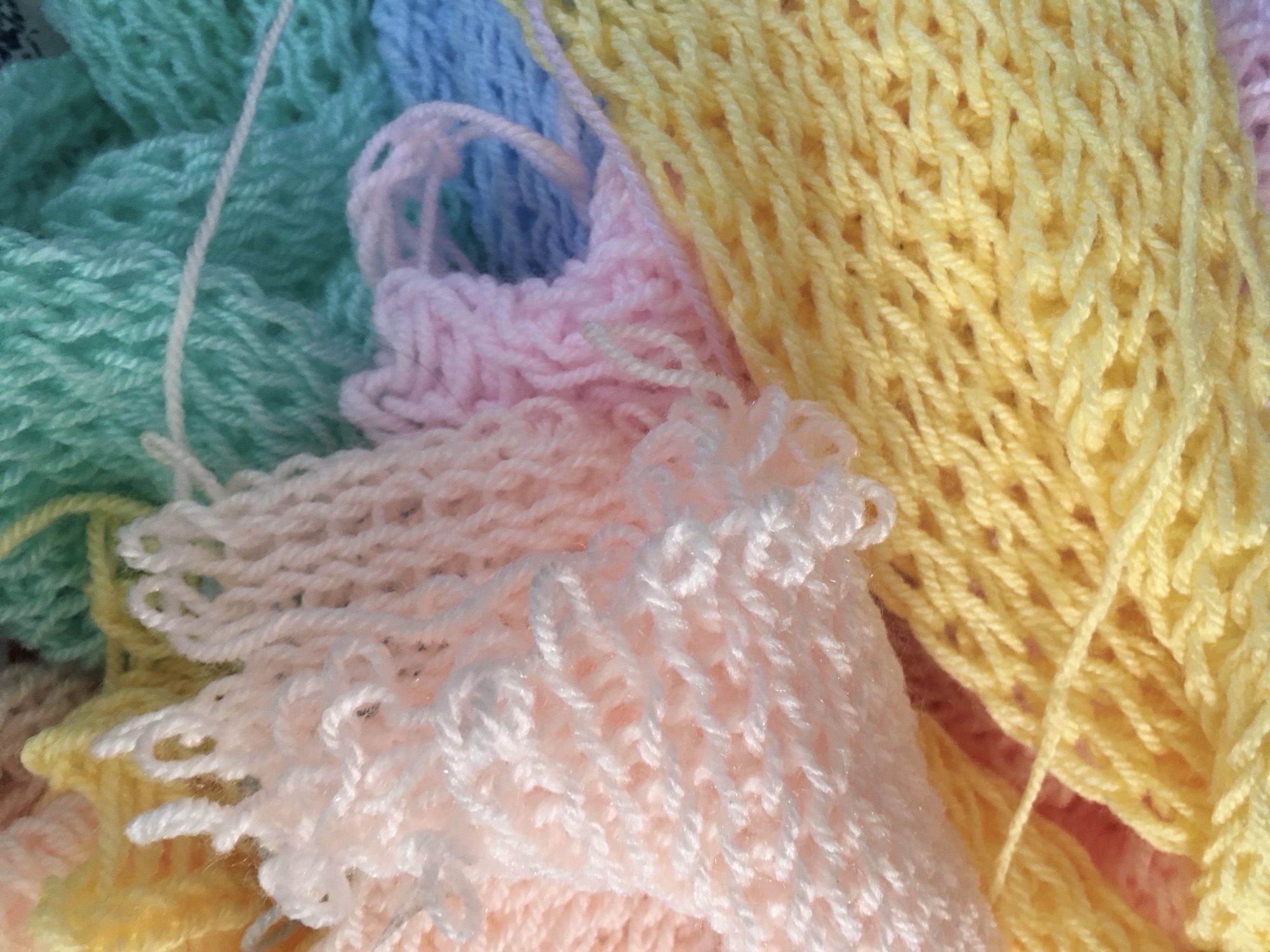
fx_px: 1064
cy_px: 476
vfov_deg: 48.2
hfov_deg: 61.7
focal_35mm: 29
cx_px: 635
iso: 64
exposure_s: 1/17
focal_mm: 4.15
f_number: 2.2
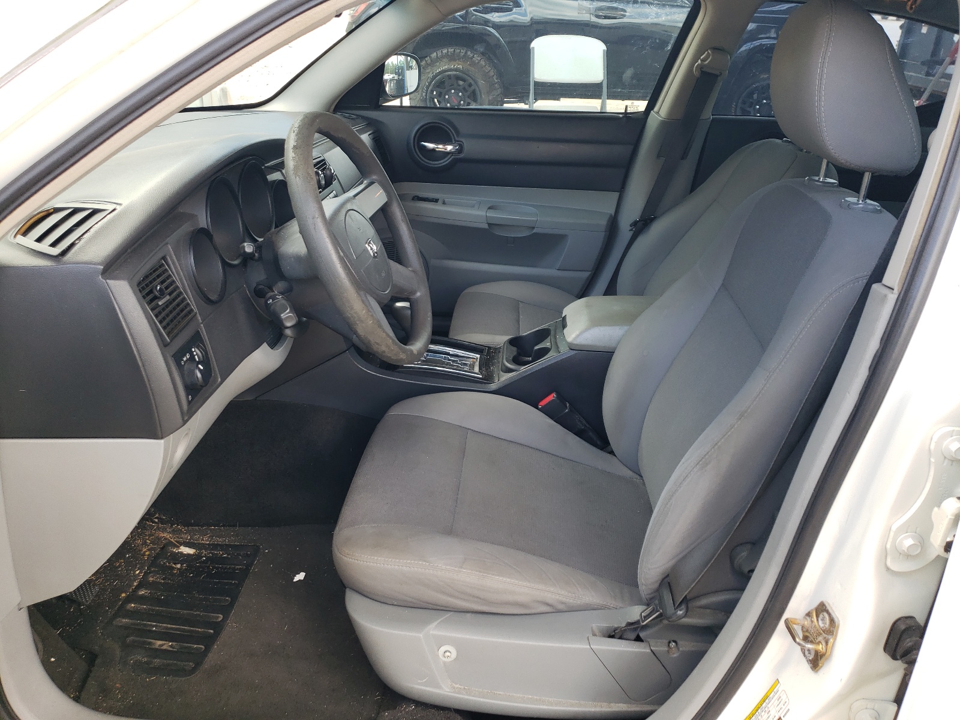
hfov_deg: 67.3
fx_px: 721
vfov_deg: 53.1
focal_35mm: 26
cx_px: 480
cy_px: 360
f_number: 1.5
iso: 50
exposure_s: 1/149
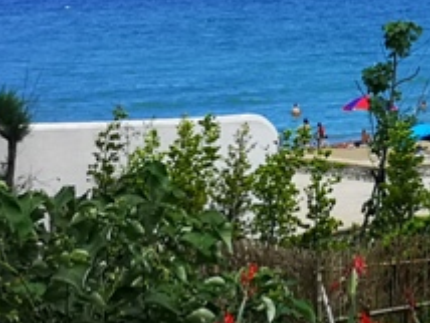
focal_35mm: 127
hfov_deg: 15.2
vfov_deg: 11.3
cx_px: 426
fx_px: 1579
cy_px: -130
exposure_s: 1/2242
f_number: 1.8
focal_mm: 3.95
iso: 50
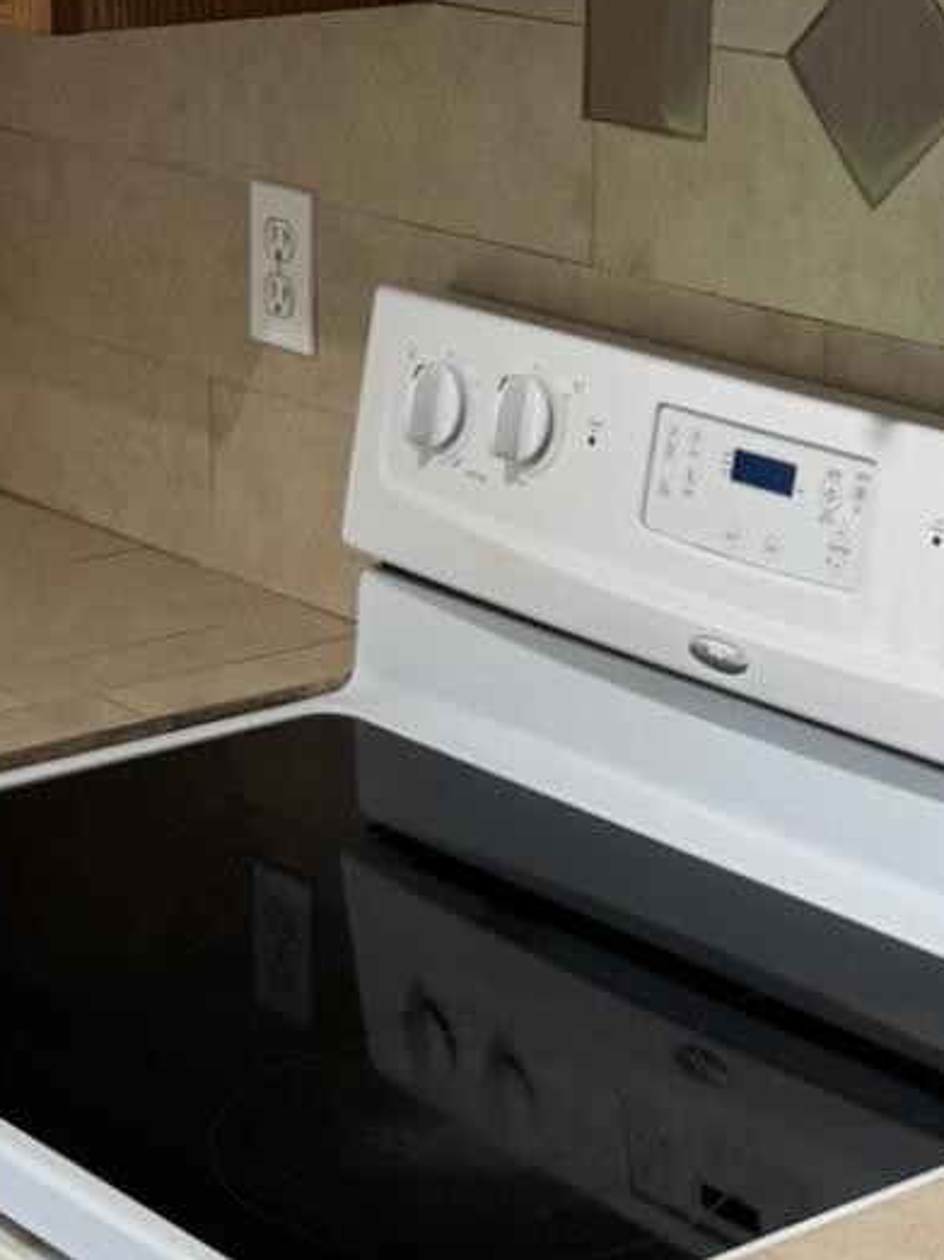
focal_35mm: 92
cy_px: 722
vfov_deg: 21.3
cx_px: 509
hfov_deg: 16.0
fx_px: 3348
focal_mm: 6.76
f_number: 1.78
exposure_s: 1/120
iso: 125
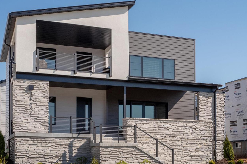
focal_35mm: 56
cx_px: 133
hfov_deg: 35.6
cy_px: 94
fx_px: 384
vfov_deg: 24.2
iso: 400
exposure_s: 1/1000
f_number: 8
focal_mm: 22
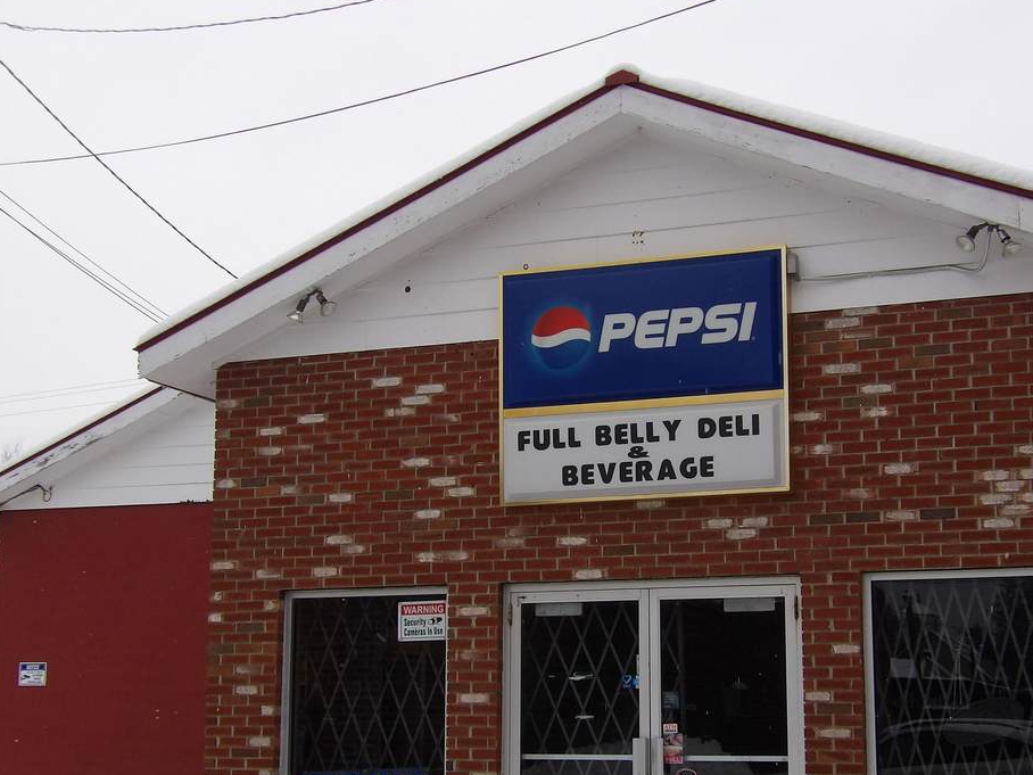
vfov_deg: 26.5
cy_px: 480
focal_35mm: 55
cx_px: 596
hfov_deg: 34.9
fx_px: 1641
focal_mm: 7
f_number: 3.7
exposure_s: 1/363
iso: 100
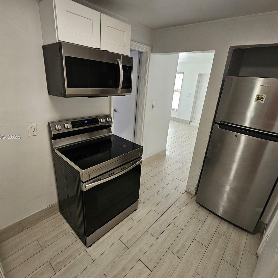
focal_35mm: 16
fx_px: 145
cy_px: 137
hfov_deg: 87.4
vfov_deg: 87.4
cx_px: 139
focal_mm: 2.2
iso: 200
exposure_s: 1/60
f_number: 2.2
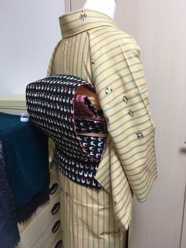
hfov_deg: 48.2
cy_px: 124
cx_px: 93
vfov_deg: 61.7
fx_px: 208
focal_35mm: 29
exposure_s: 1/33
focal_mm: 4.15
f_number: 2.2
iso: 160
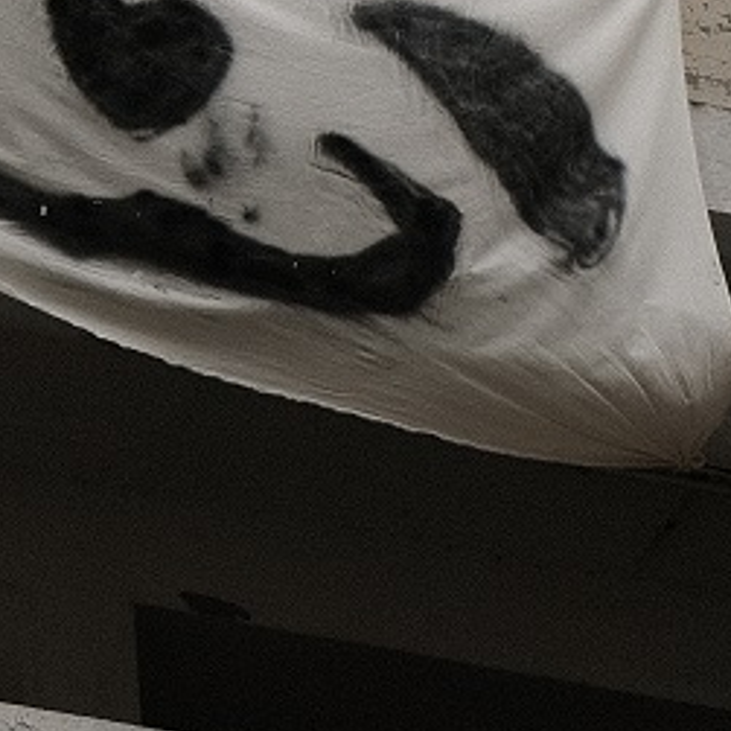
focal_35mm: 239
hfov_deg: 7.3
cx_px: -12
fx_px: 5710
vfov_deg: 7.0
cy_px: -935
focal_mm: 31
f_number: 6.3
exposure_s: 1/800
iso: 200
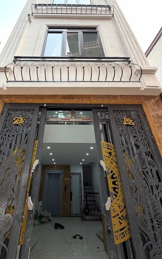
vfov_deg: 90.3
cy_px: 108
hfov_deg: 64.8
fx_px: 127
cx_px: 70
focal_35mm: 18
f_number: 2.2
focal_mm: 2.22
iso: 64
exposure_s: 1/421
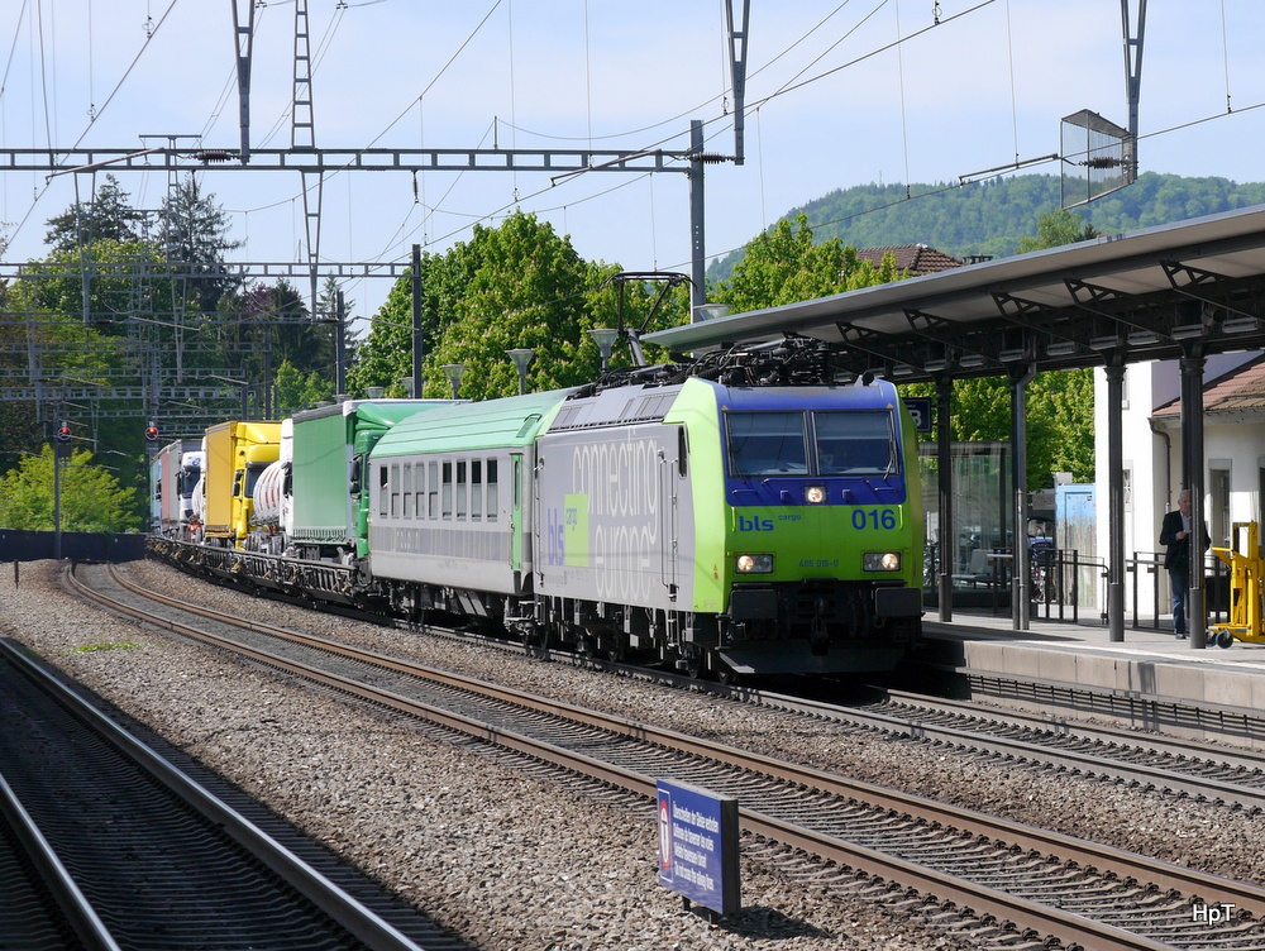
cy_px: 476
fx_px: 3877
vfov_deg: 14.0
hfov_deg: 18.5
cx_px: 632
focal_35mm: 106
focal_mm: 53
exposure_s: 1/400
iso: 160
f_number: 6.3
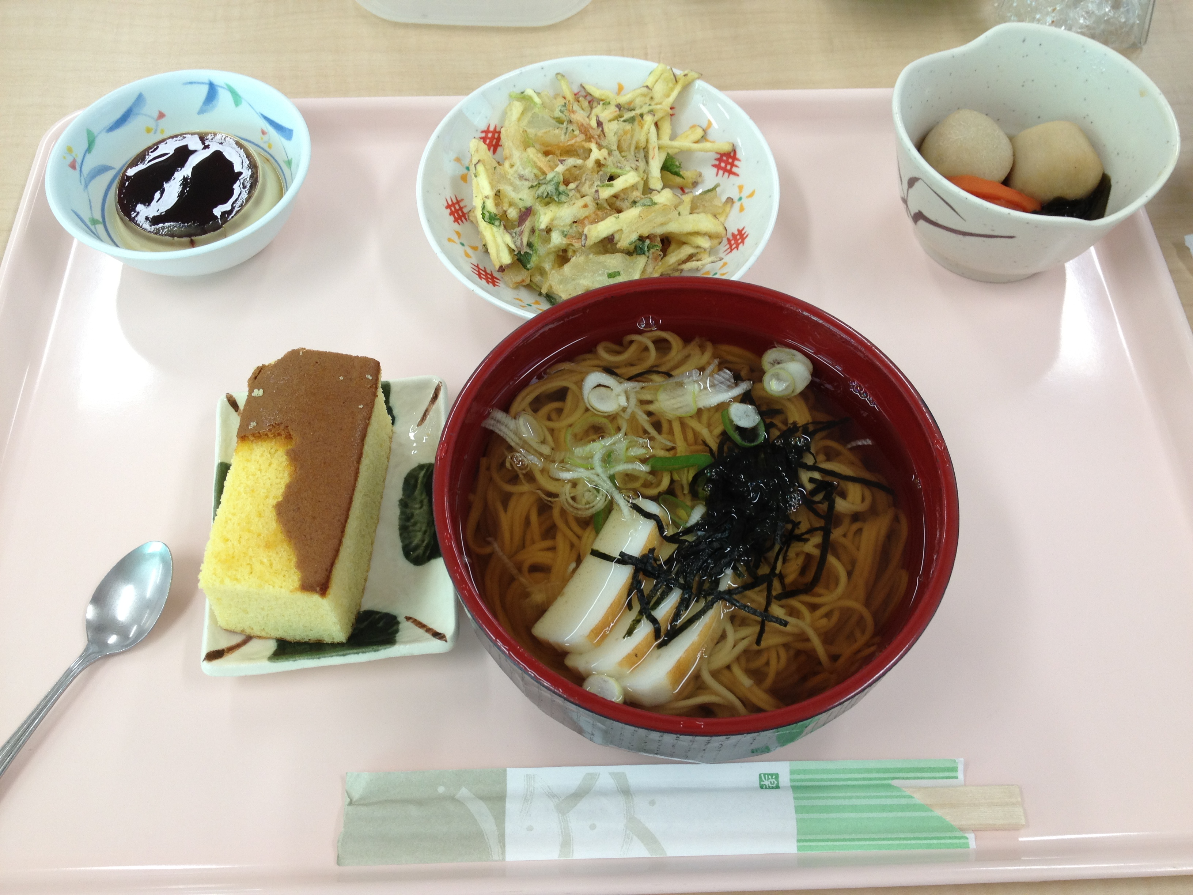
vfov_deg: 40.7
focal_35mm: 35
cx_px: 596
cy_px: 448
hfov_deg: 52.6
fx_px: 1206
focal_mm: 4.28
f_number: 2.4
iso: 64
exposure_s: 1/40
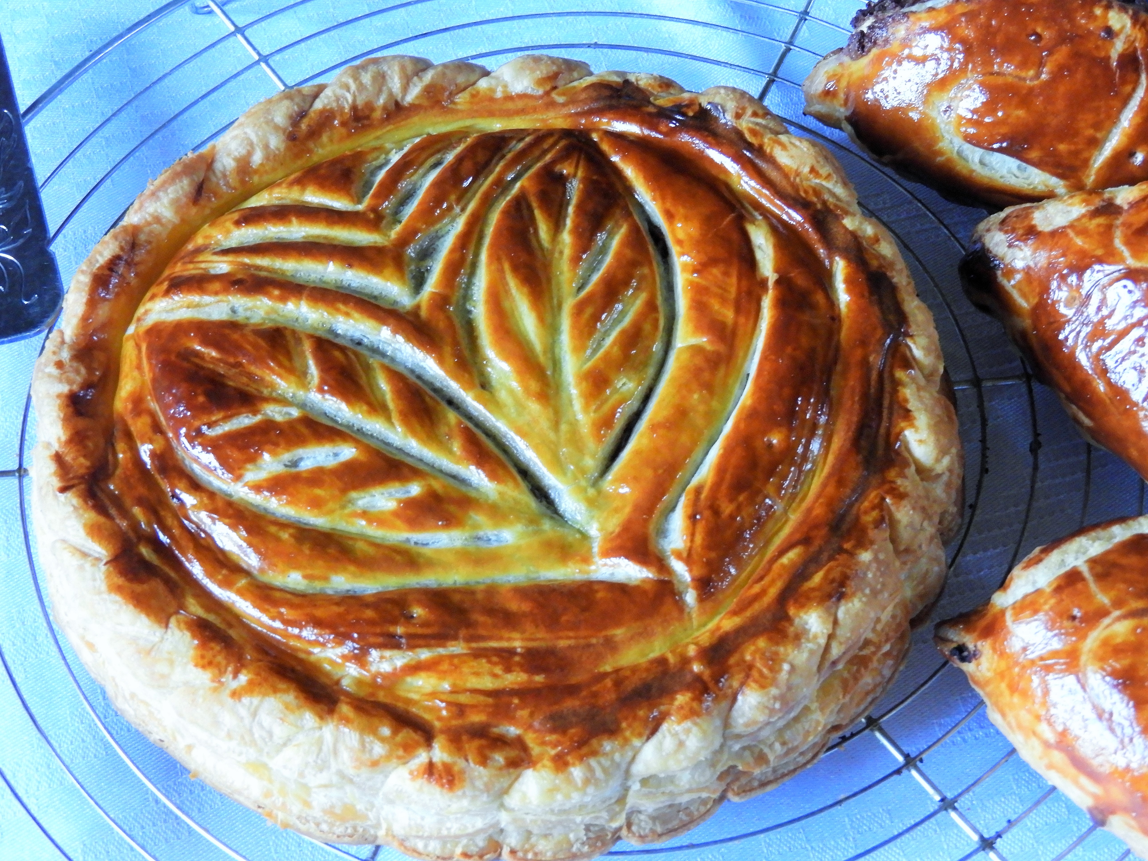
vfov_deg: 18.2
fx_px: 2686
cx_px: 577
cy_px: 435
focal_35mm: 81
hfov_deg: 24.1
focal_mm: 14.3
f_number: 4.5
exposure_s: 1/15
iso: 800
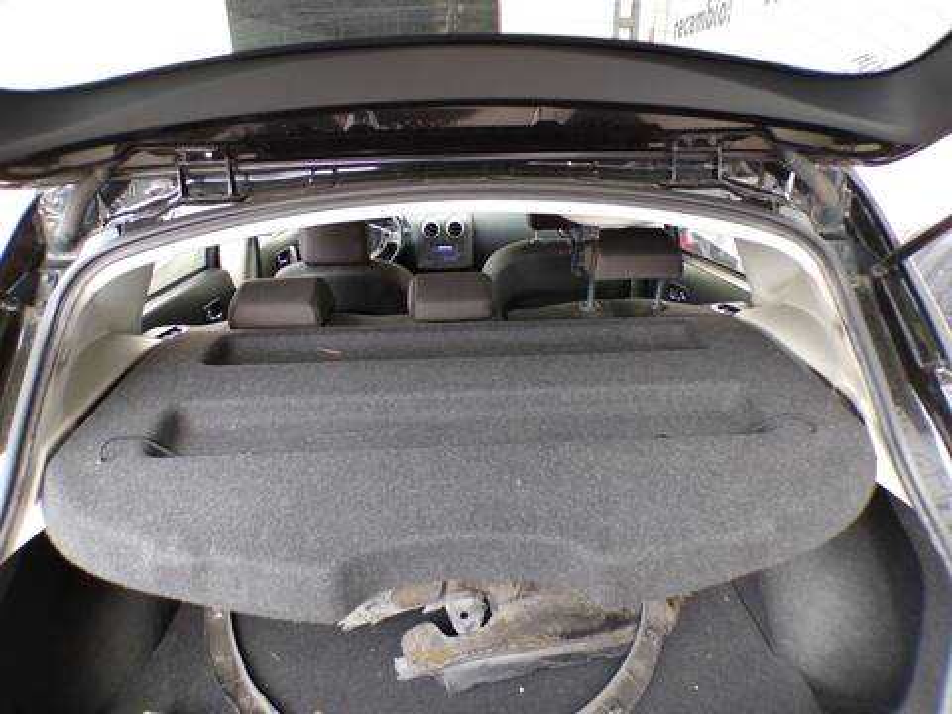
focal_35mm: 24
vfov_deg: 56.8
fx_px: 660
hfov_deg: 71.6
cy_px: 357
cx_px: 476
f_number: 3
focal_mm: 4.3
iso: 132
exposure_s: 1/34
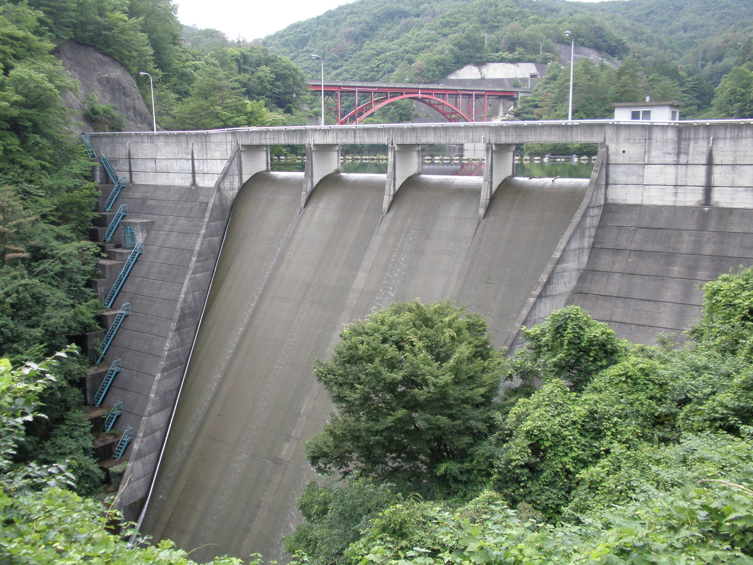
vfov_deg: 38.7
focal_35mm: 37
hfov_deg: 50.1
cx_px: 376
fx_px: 805
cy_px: 282
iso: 64
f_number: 3.5
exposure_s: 1/125
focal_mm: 6.6
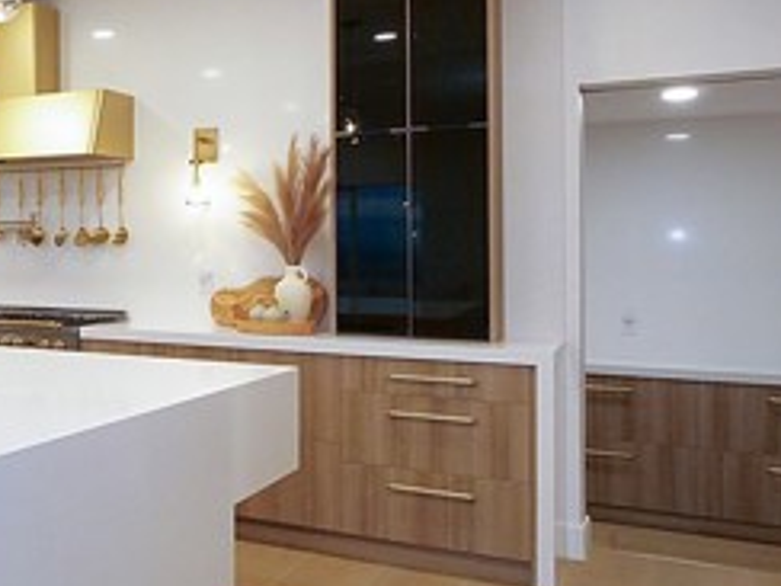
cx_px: -96
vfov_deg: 34.3
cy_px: 269
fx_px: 948
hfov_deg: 37.0
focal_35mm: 42
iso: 2000
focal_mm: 8
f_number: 7.1
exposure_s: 1/60
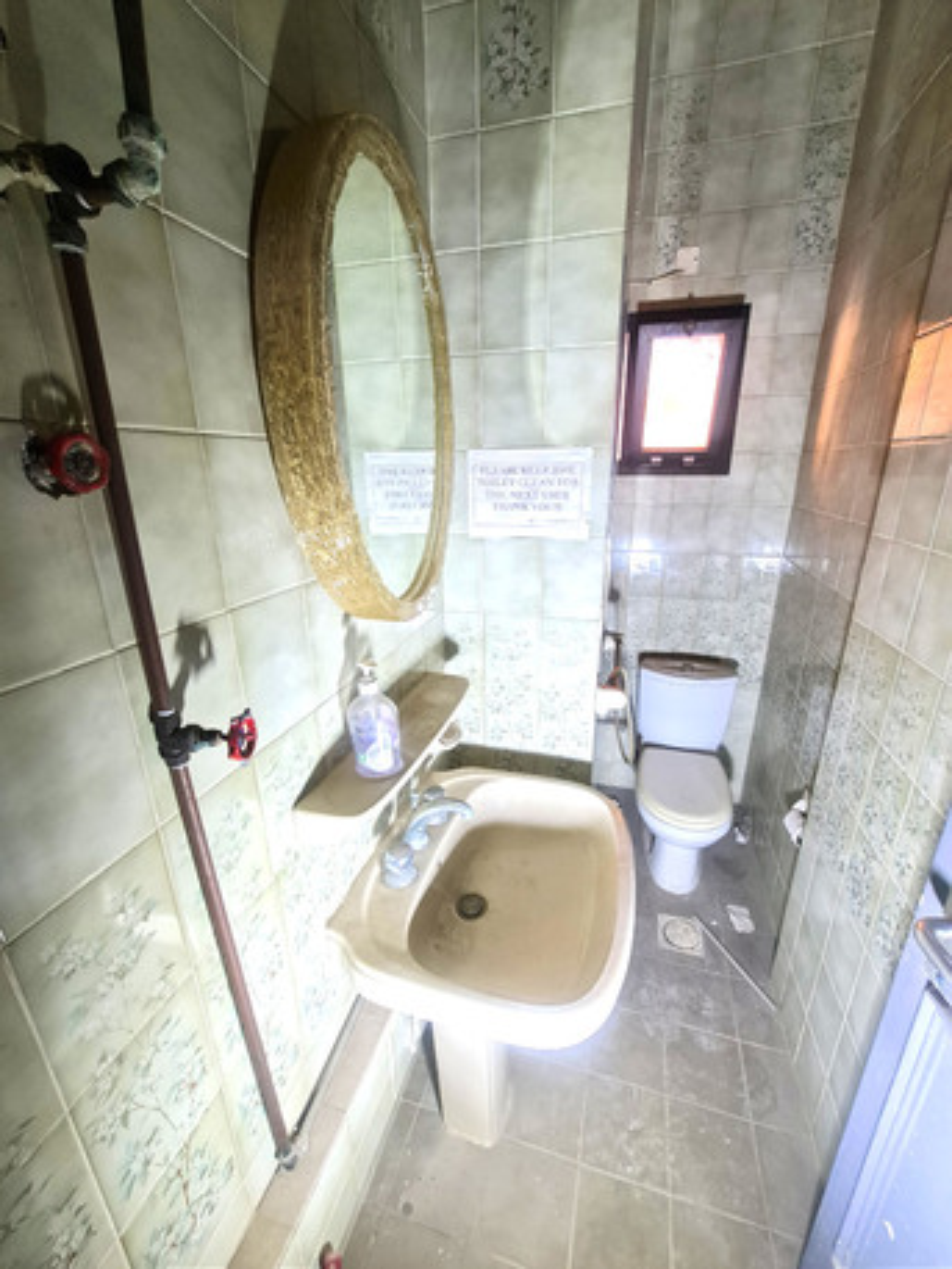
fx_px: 476
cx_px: 476
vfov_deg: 106.2
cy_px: 634
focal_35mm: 13
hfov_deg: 89.9
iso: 200
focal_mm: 2.2
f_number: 2.2
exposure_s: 1/50
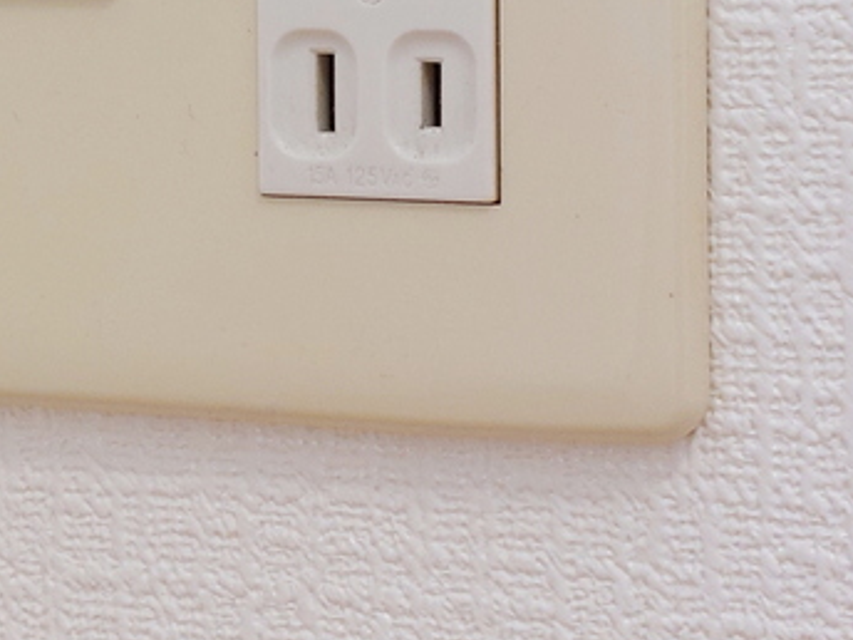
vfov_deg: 21.2
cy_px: 0
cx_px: 77
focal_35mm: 67
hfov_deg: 27.8
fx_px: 1651
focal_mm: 5.23
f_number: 1.8
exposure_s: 1/60
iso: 125
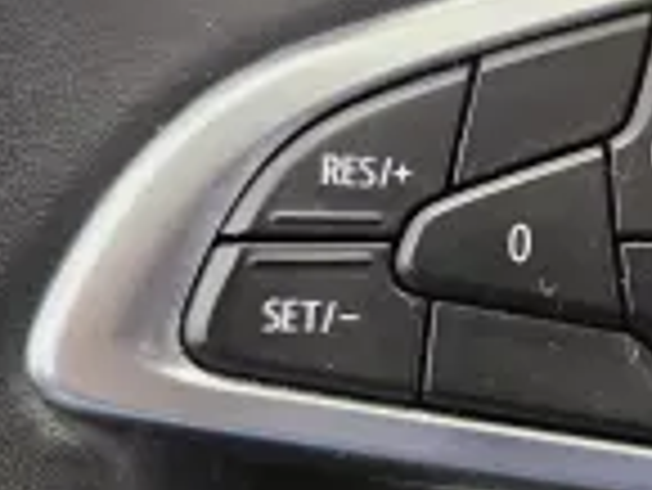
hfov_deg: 31.9
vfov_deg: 25.6
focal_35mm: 57
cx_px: 603
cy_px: 171
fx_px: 1074
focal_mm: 6.3
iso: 500
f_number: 1.7
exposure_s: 1/33.3
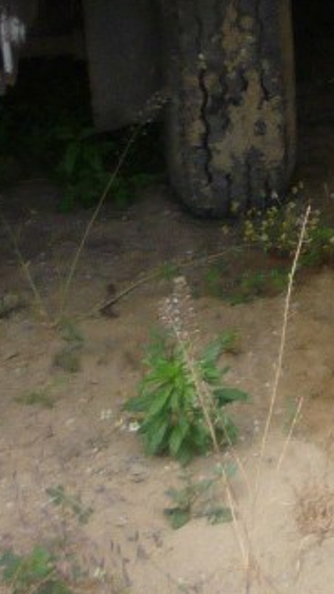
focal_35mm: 137
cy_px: -69
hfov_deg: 8.1
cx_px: 836
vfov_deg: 15.3
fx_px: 2160
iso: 160
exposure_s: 1/500
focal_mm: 5.2
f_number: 3.3
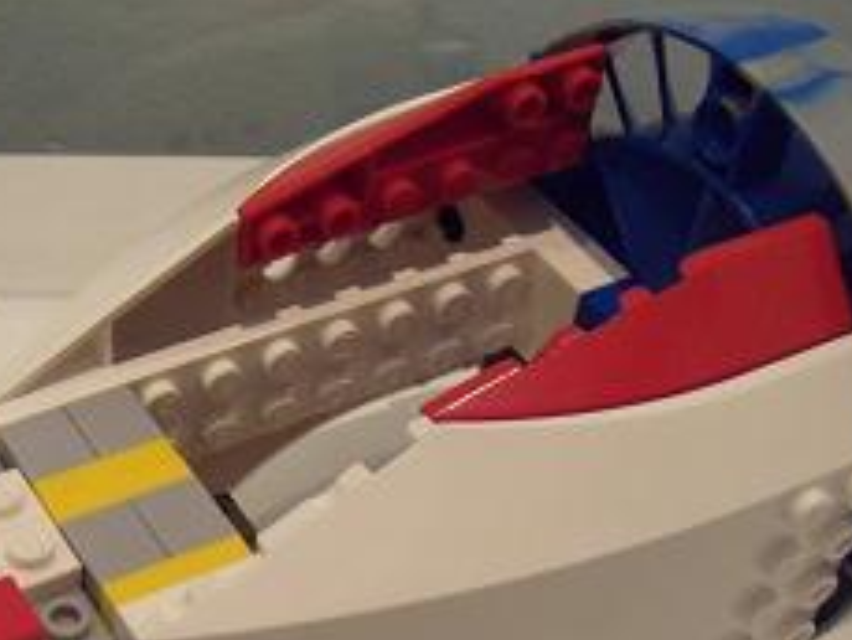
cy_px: 662
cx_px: 87
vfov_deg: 22.0
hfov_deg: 29.1
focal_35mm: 64
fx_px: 1576
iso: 400
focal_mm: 6
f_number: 2.8
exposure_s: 1/20
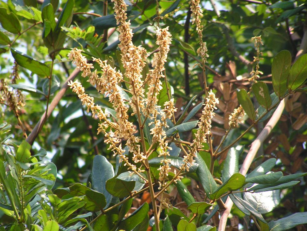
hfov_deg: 5.2
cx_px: 154
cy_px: 116
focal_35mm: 380
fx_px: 3370
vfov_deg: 3.9
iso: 80
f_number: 3.7
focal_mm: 63
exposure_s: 1/400
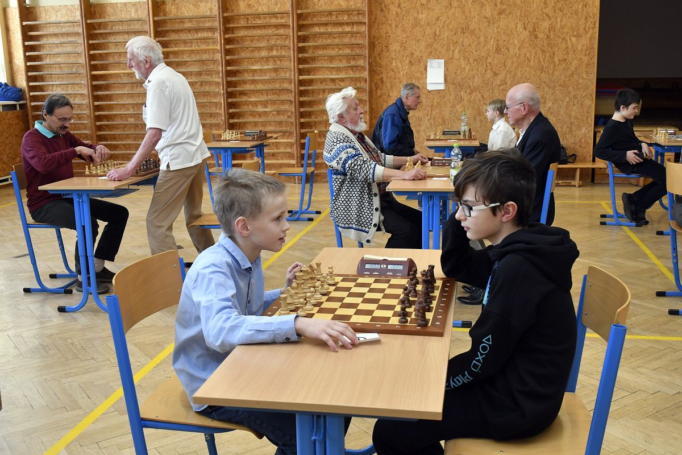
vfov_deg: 35.5
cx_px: 341
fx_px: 710
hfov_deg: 51.3
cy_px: 228
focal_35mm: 38
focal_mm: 25
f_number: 6.3
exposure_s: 1/200
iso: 2000
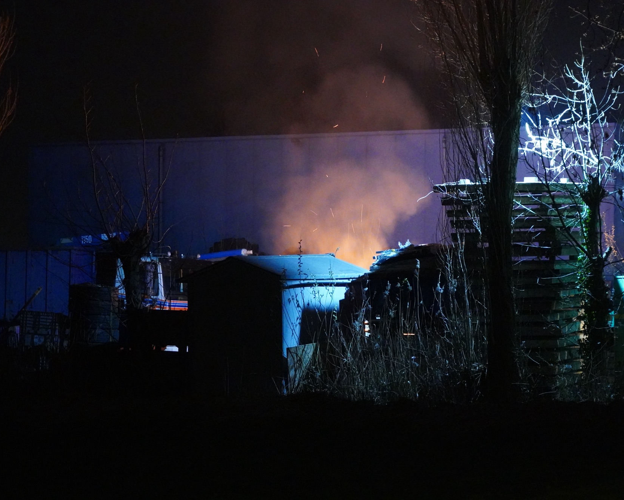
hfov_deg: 15.0
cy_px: 251
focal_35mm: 128
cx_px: 359
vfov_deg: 12.1
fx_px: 2364
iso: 25600
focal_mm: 113
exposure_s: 1/20
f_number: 6.3
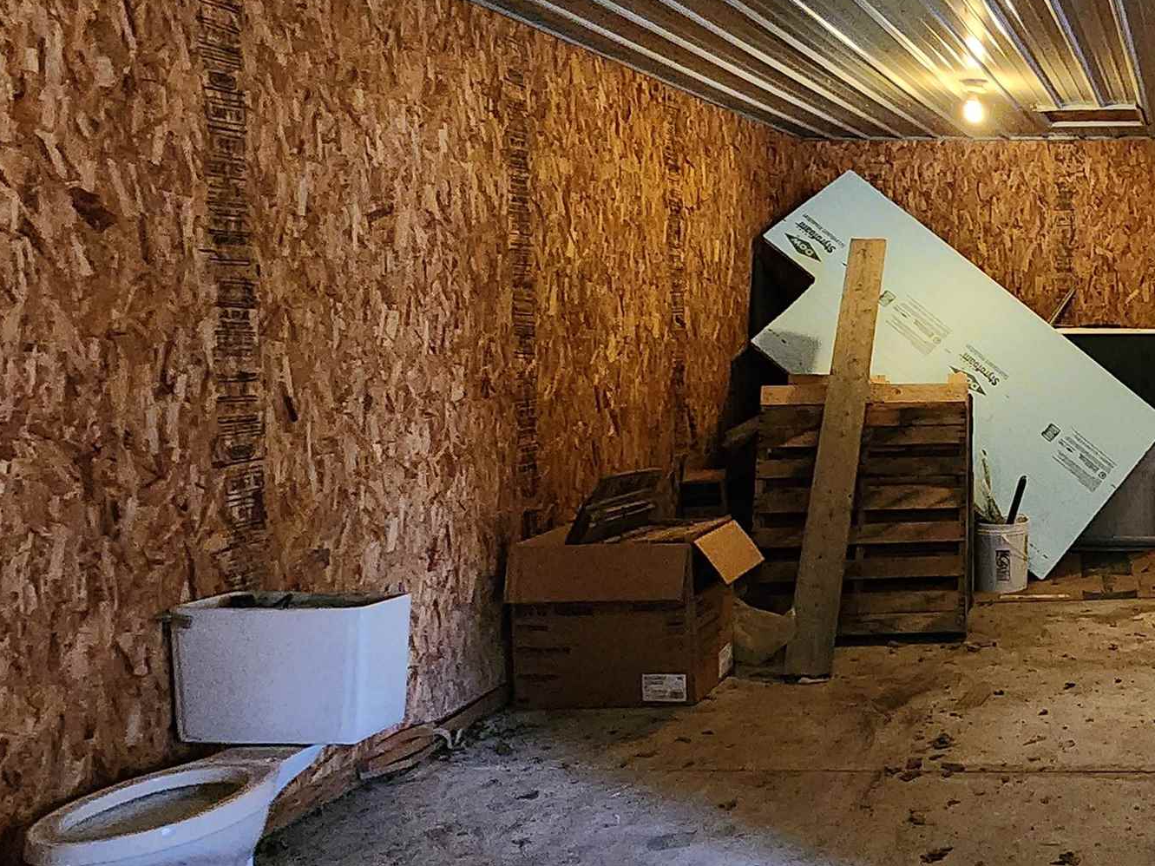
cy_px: 368
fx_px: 1001
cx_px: 1176
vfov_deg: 46.6
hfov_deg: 48.4
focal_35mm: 30
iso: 1000
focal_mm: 2.2
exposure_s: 1/24
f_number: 2.2
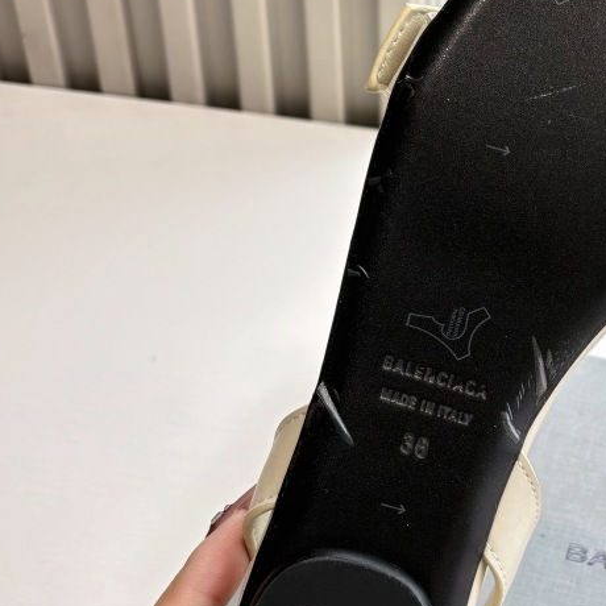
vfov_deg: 24.0
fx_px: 1426
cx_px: 648
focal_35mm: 72
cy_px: 361
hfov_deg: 22.7
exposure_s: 1/212
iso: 50
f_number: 1.6
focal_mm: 5.96
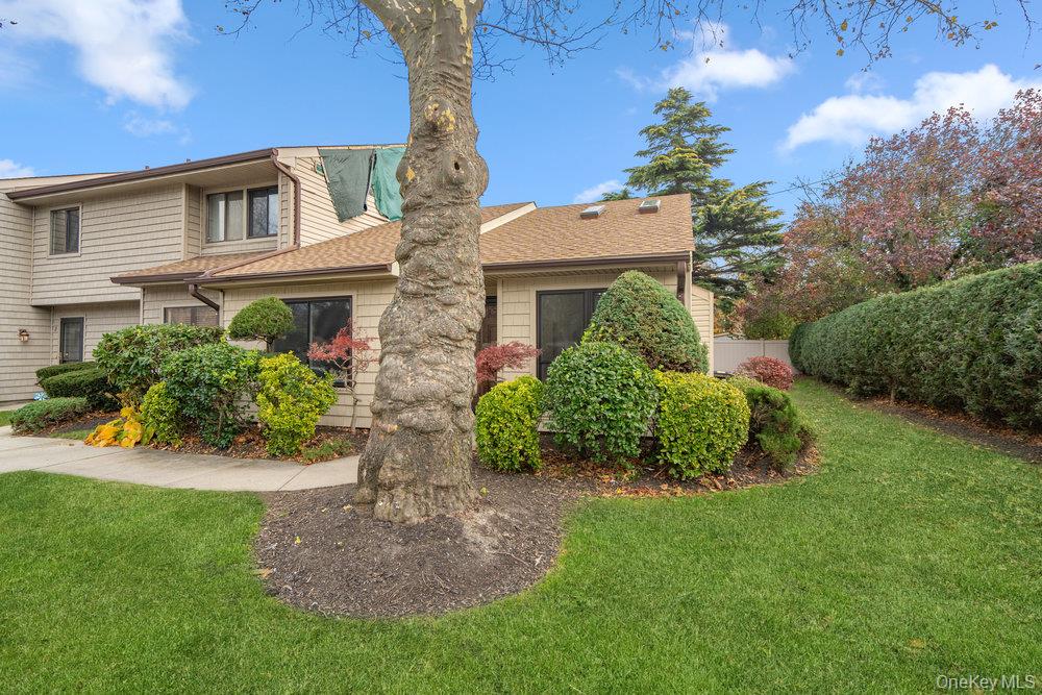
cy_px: 348
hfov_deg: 96.7
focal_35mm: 16
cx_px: 521
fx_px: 463
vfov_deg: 73.8
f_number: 4
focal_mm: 16
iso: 250
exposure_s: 1/400
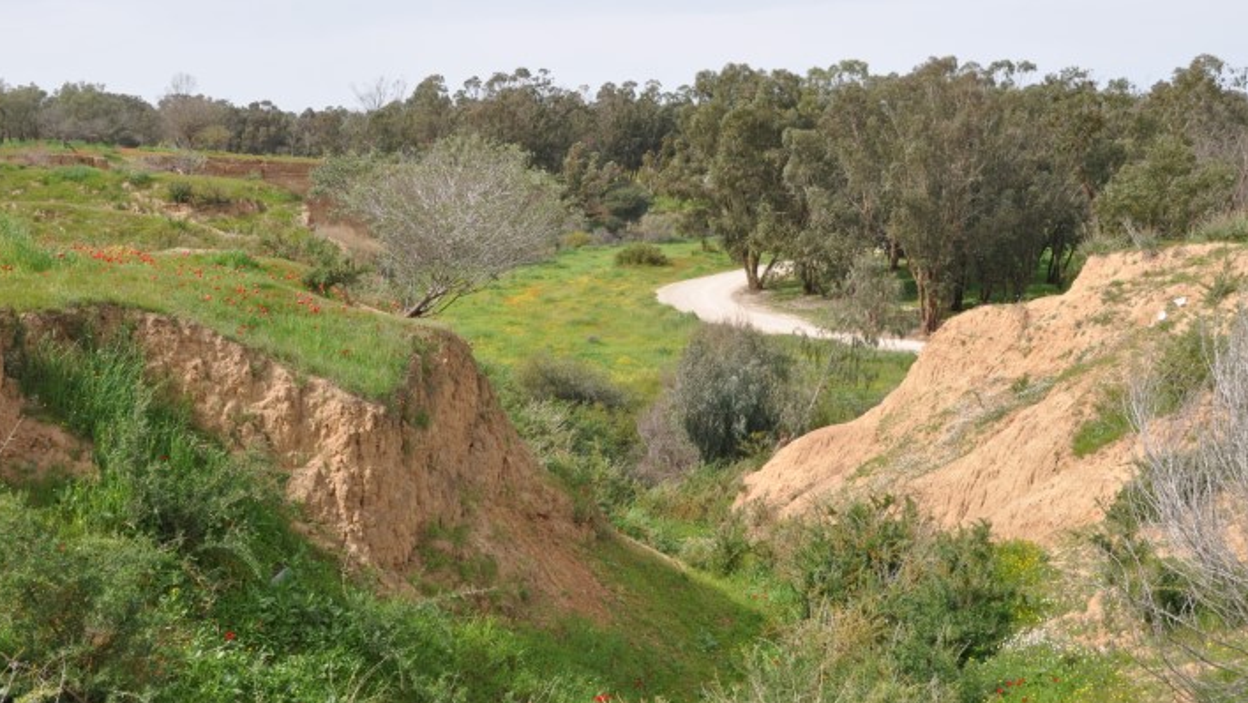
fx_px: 1540
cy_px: 307
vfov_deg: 25.7
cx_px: 619
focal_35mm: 47
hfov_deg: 44.1
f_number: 13
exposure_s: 1/160
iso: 200
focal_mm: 29
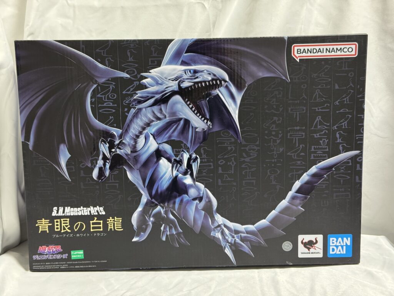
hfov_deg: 39.7
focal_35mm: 48
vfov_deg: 30.3
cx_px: 197
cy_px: 148
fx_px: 546
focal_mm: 6.76
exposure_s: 1/47
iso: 200
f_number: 1.78
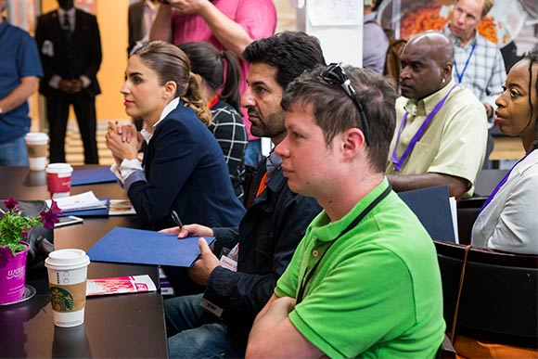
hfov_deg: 36.2
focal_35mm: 55
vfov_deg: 24.6
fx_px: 822
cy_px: 180
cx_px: 269
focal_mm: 55
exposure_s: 1/125
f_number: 4.8
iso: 1000
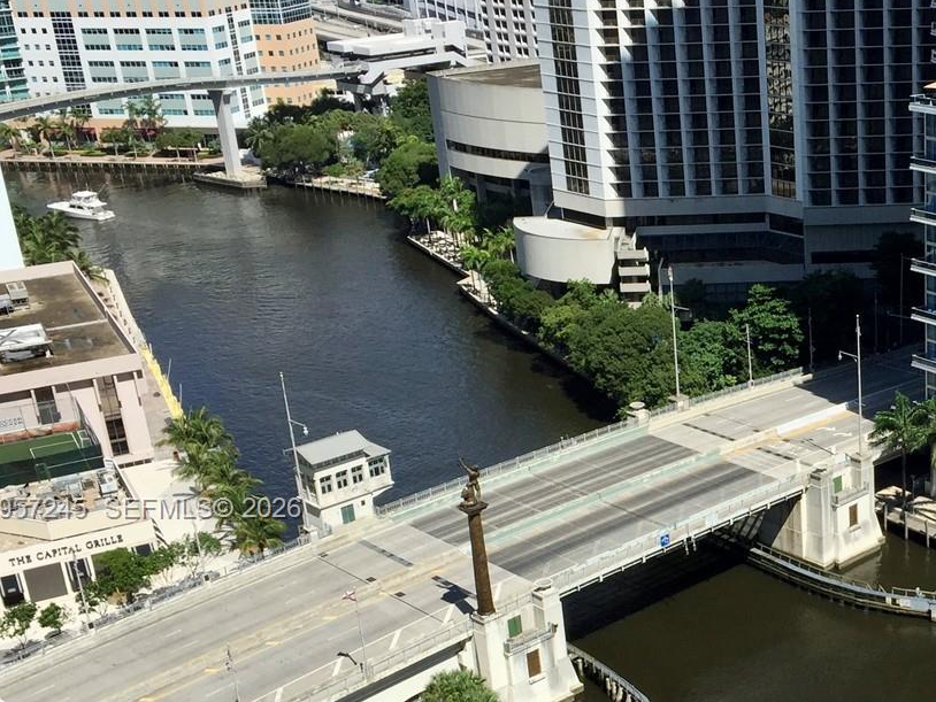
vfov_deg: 25.4
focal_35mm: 57
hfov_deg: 31.9
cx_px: 864
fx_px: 1542
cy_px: 510
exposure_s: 1/2083
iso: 32
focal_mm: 4.15
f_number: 2.2
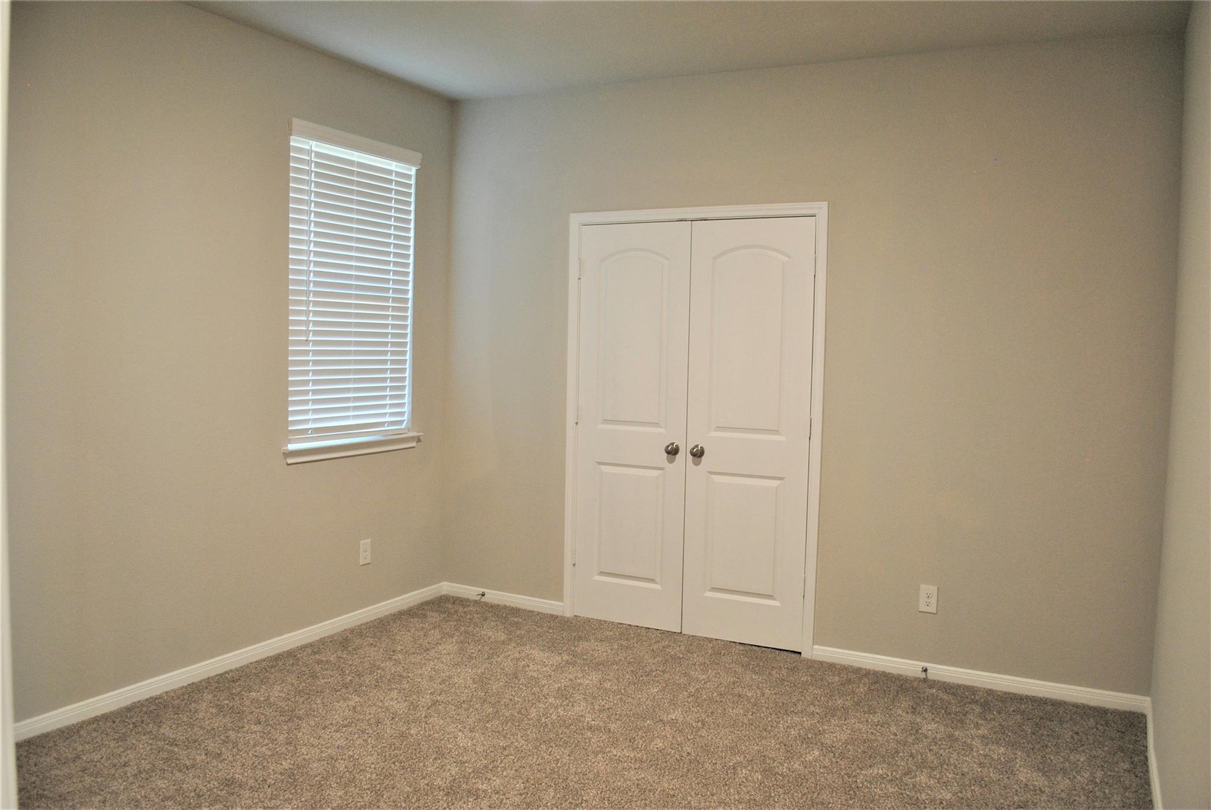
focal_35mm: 27
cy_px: 405
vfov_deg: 48.0
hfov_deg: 67.3
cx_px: 606
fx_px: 909
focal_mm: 18
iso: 400
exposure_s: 1/15
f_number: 3.5
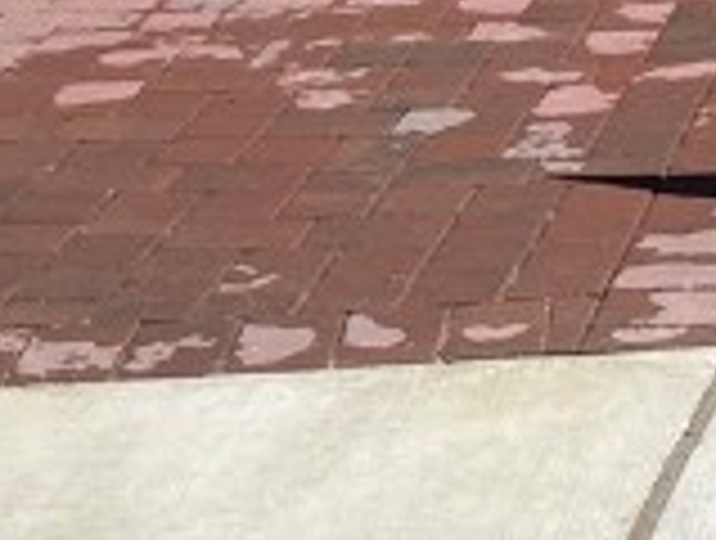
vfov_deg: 8.0
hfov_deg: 11.1
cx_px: 1207
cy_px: -927
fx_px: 3462
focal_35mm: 167
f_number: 1.6
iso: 32
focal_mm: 4.2
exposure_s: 1/3731
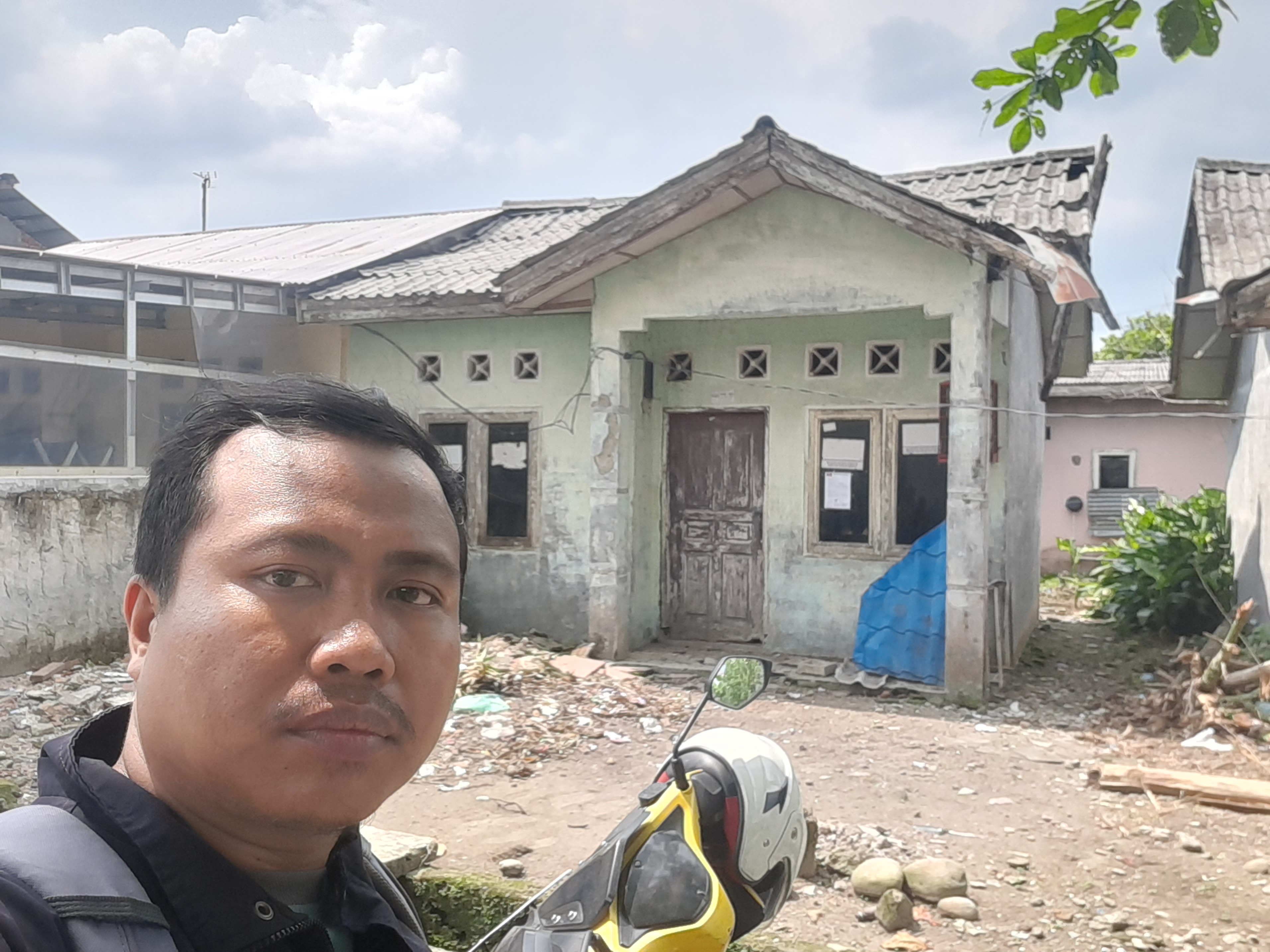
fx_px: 917
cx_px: 635
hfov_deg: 69.4
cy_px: 476
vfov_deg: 54.9
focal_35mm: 25
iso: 64
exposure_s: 1/560
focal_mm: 3.4
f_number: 2
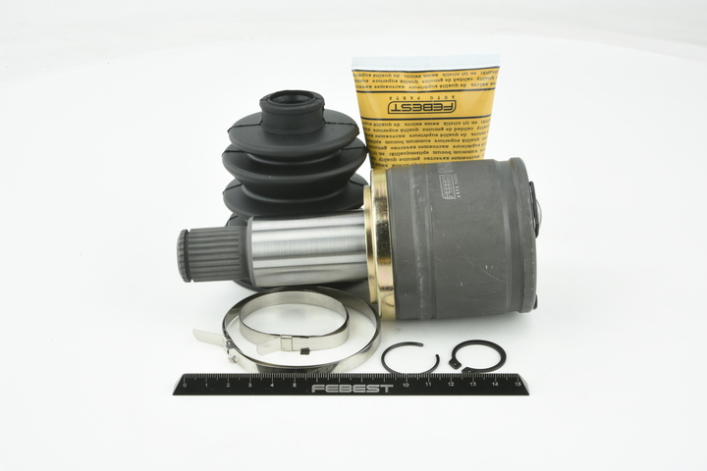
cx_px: 354
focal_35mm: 60
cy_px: 236
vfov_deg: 22.6
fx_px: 1178
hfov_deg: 33.4
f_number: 29
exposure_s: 1/2.5
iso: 64
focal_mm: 60
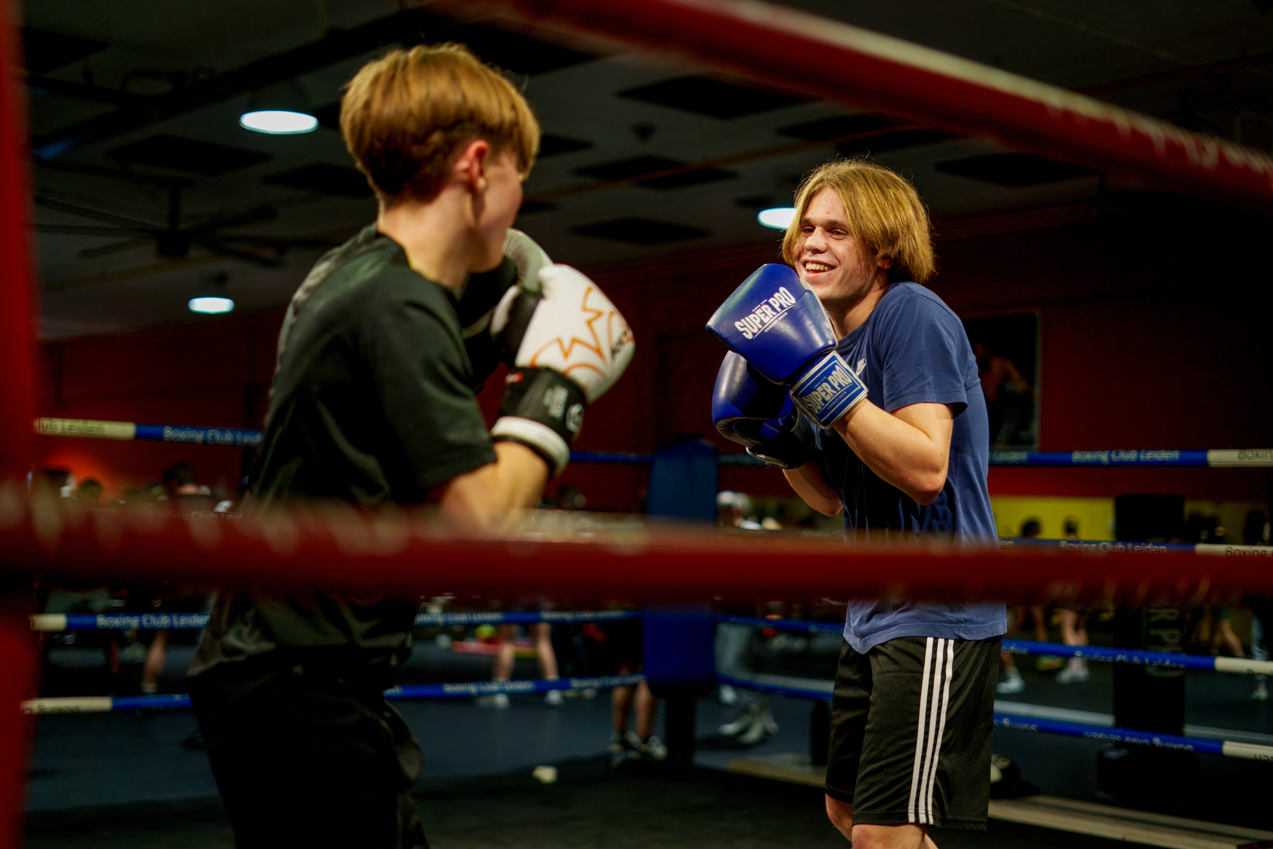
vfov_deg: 27.0
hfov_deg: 39.6
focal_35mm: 50
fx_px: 1768
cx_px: 636
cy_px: 424
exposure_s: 1/500
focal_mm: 50
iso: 1250
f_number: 1.8
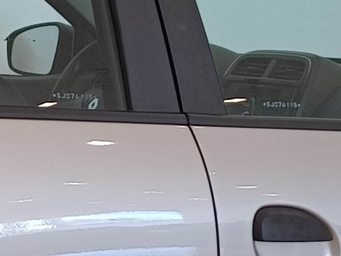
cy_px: 269
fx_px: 1537
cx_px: -99
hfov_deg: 12.3
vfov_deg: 9.4
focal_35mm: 156
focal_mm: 4.6
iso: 125
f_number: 1.8
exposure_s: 1/60
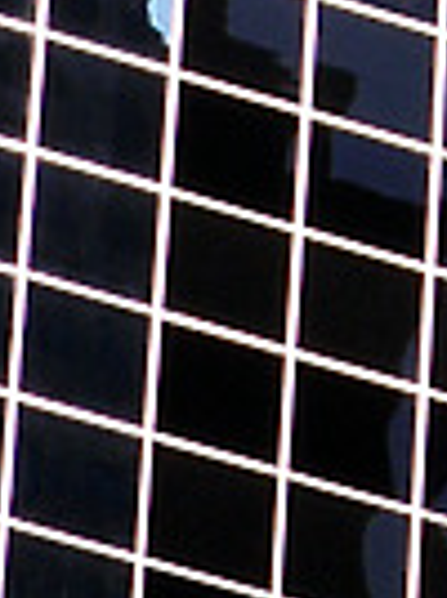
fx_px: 12540
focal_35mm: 726
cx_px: 1451
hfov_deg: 2.0
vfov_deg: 2.7
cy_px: -1209
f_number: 8
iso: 64
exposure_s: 1/250
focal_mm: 22.08
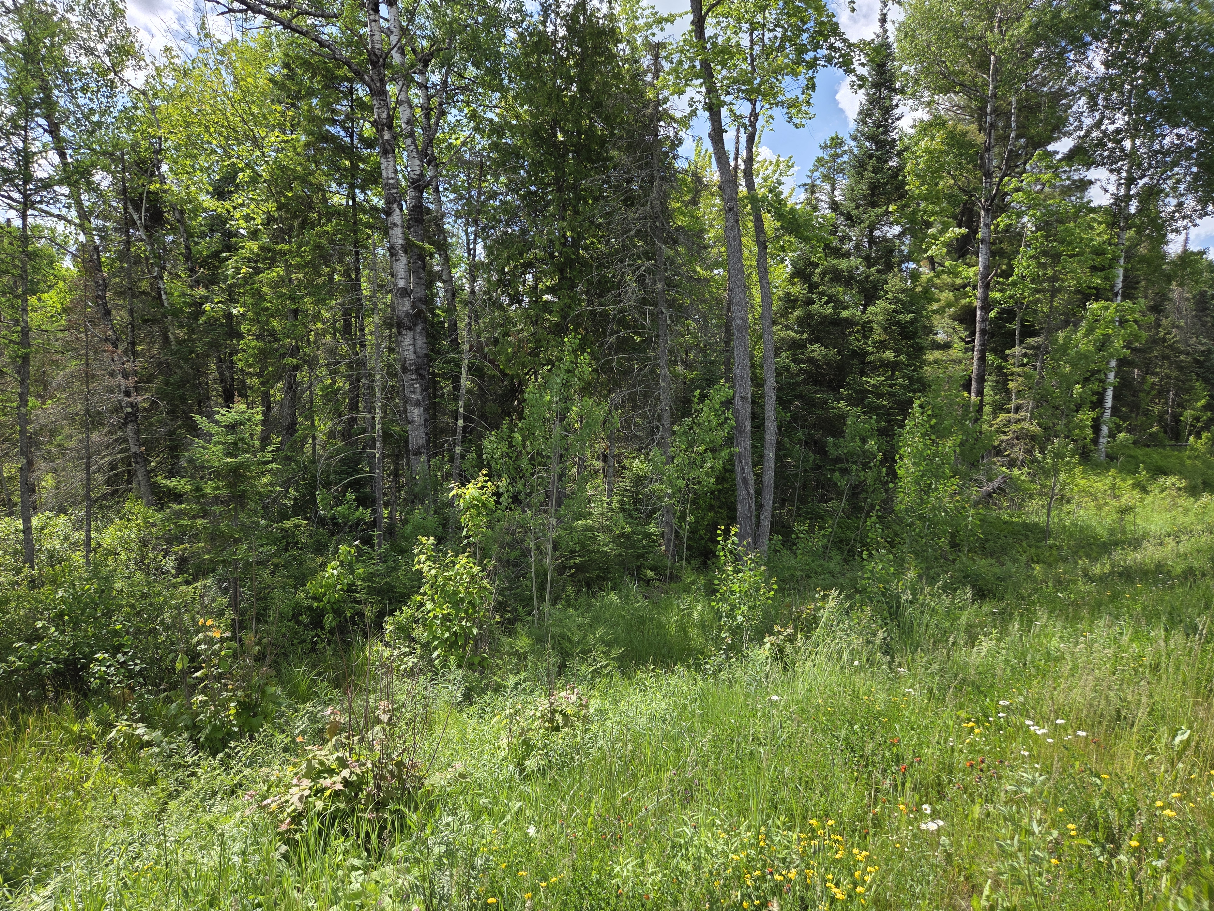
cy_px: 456
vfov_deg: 58.9
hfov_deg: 73.9
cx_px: 607
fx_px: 807
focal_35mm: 23
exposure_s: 1/2296
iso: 80
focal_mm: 5.4
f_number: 1.8
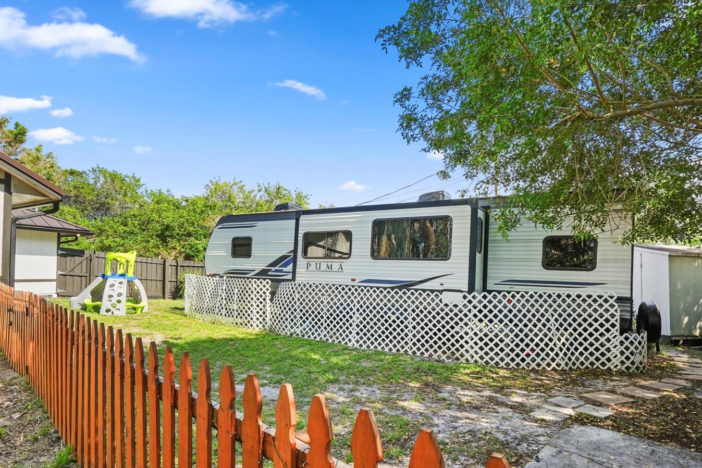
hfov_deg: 86.9
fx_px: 370
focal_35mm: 19
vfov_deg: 64.2
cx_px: 342
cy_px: 269
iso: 200
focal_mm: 16
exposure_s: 1/30
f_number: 10
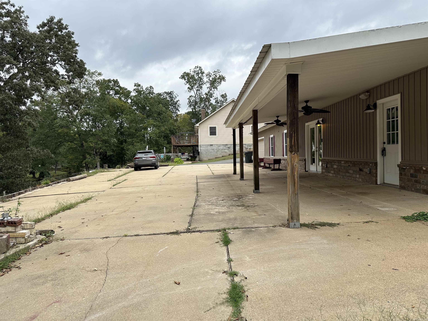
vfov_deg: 56.8
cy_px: 160
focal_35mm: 24
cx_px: 214
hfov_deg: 71.6
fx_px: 297
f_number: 1.78
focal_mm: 6.86
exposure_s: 1/2469
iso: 80
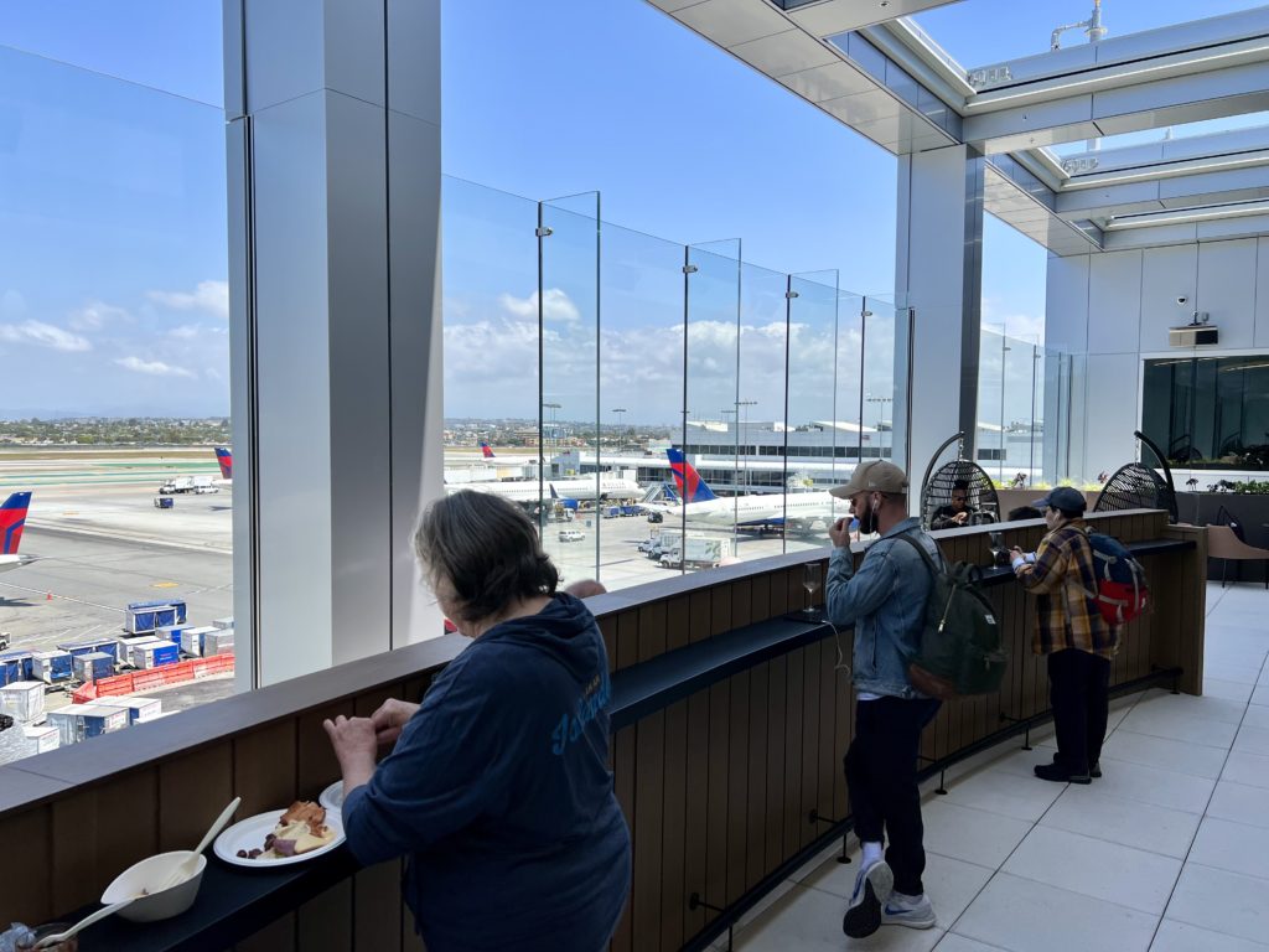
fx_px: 953
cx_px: 634
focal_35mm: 26
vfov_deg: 53.1
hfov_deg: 67.3
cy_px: 476
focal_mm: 5.7
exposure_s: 1/3831
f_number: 1.5
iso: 50
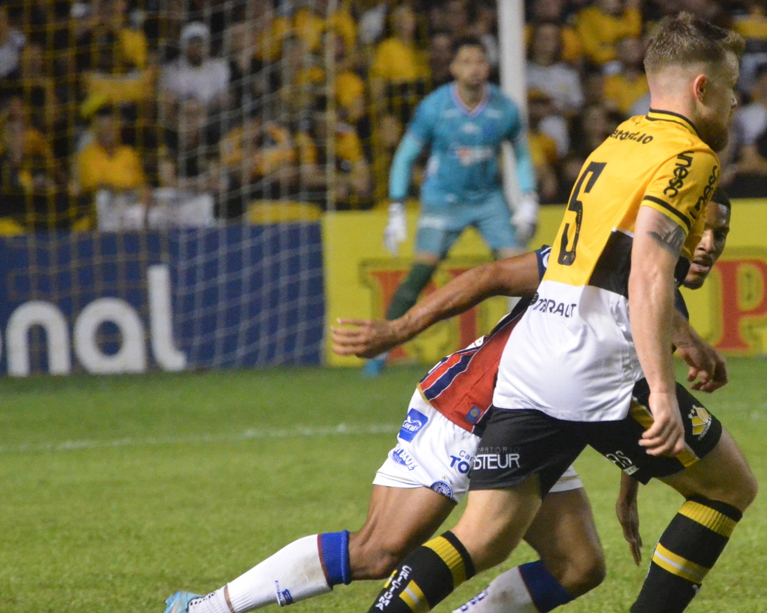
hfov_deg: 2.9
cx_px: 662
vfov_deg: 2.3
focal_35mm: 662
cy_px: 328
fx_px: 15025
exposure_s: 1/500
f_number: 5.6
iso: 6400
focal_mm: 250
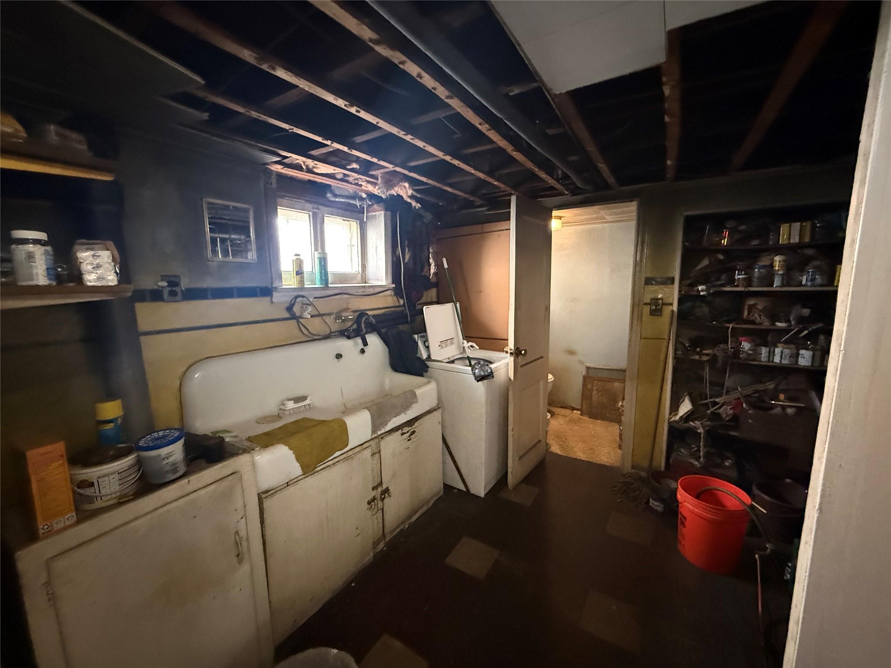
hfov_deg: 102.1
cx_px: 446
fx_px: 360
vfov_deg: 85.7
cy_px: 334
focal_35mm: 14
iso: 1250
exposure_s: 1/40
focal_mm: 2.22
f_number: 2.2
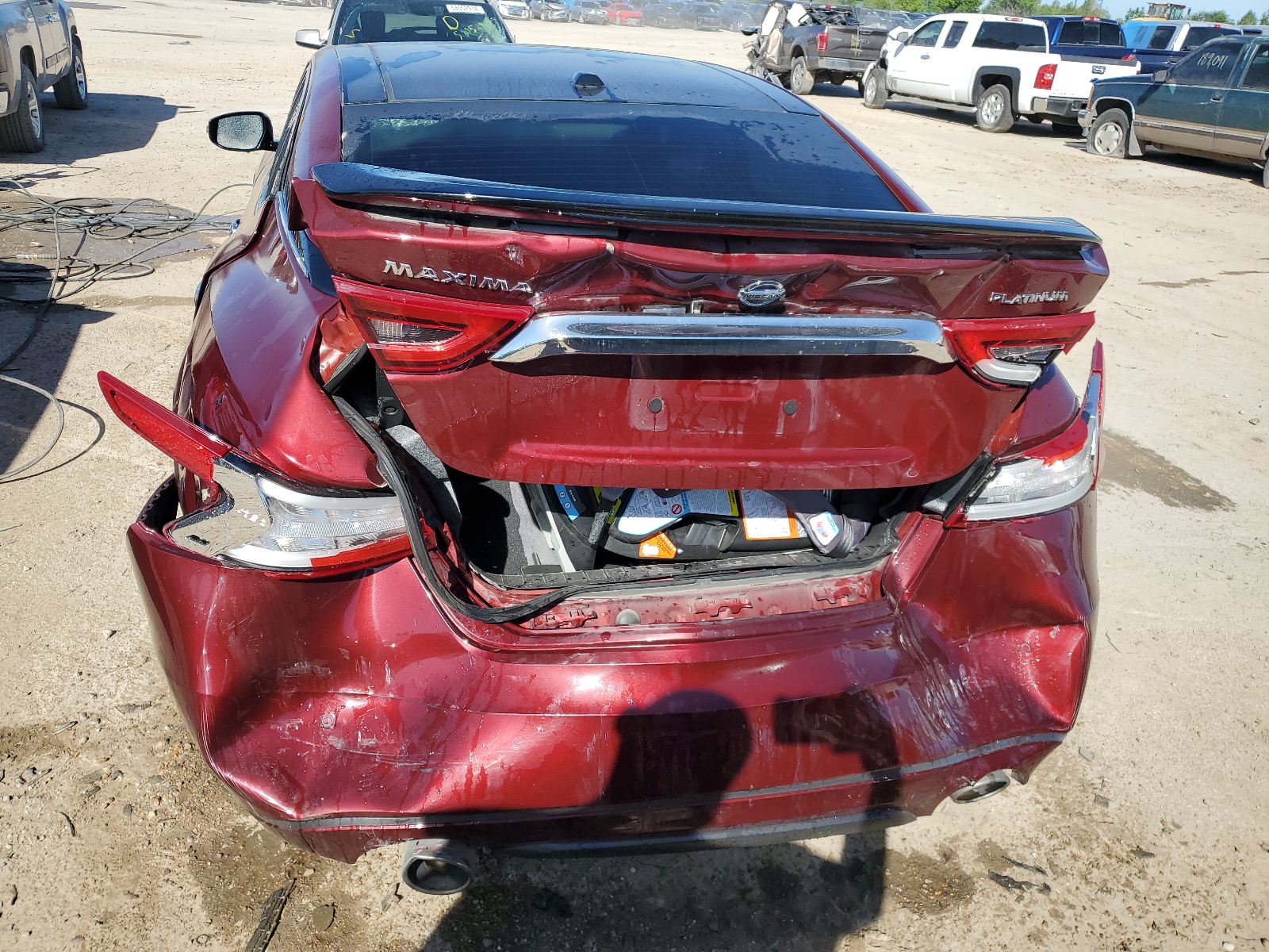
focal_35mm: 26
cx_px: 634
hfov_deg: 67.3
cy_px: 476
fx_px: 953
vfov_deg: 53.1
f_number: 1.5
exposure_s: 1/2500
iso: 50
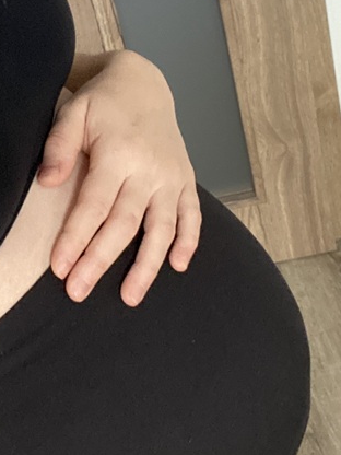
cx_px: 92
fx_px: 998
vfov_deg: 25.1
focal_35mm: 76
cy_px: 72
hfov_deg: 19.3
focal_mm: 2.71
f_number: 2.2
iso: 500
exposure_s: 1/30
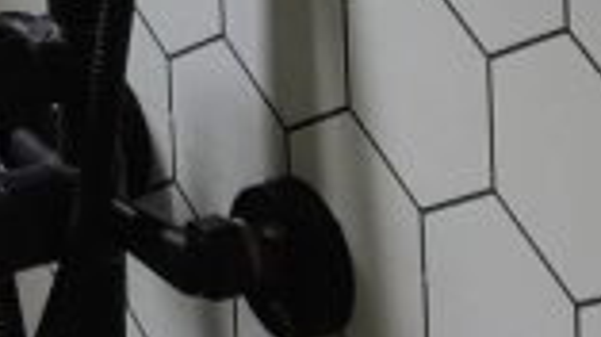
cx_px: -379
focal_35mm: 170
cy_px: -825
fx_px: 2707
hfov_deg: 11.9
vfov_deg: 6.3
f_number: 1.79
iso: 85
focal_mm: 4.76
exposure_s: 1/259
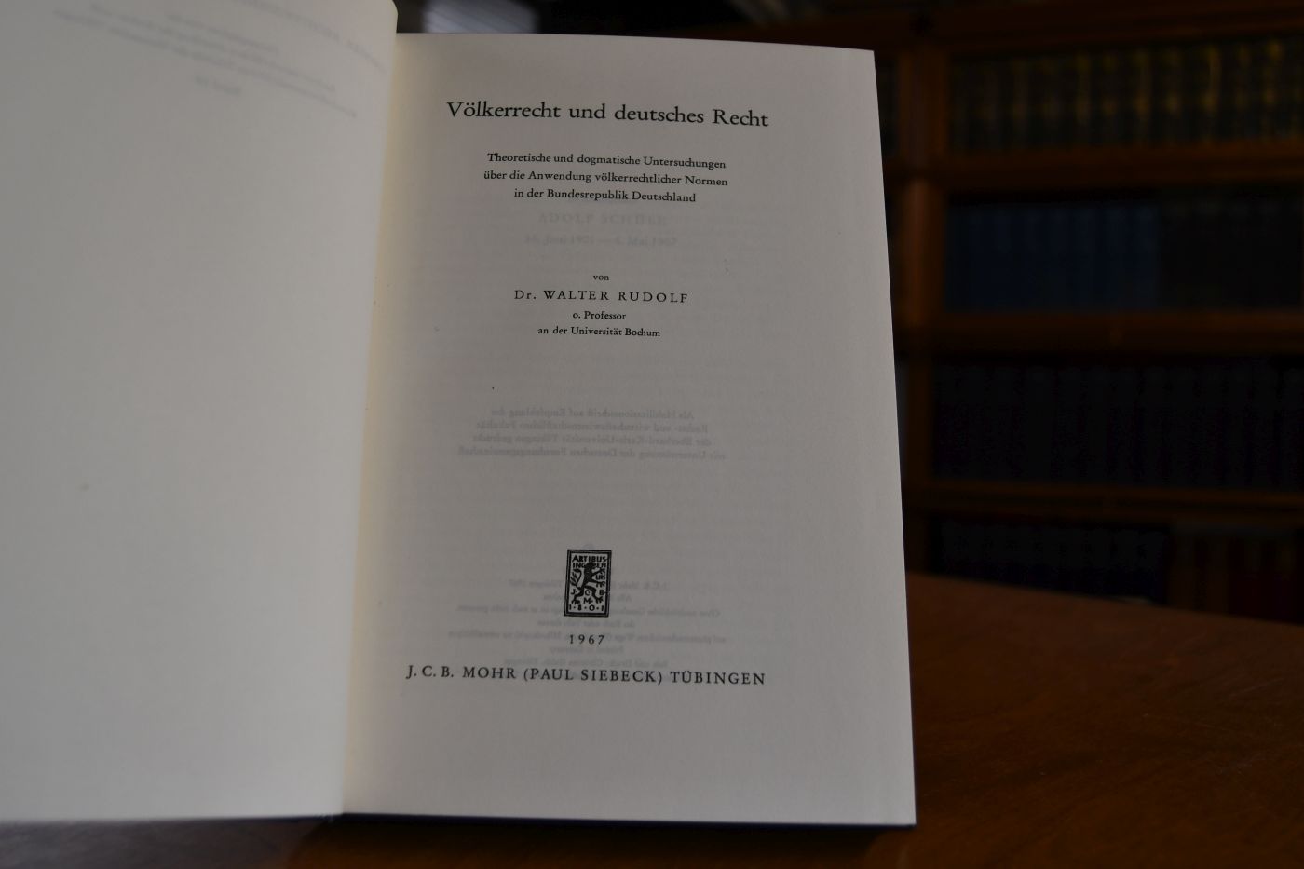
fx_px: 1195
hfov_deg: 57.2
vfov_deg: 40.0
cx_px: 652
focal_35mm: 33
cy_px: 434
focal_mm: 22
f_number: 4
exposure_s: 1/250
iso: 400
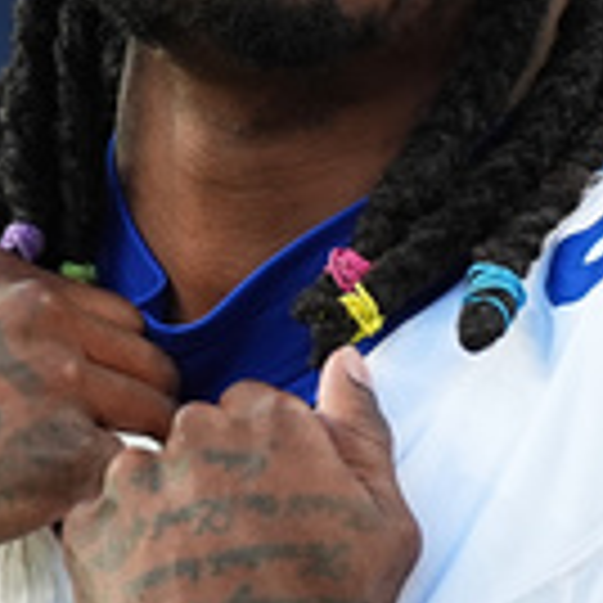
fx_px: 57686
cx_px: 189
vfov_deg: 0.6
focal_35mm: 2927
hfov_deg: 0.6
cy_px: 117
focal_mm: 600
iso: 1000
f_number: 4
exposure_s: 1/500
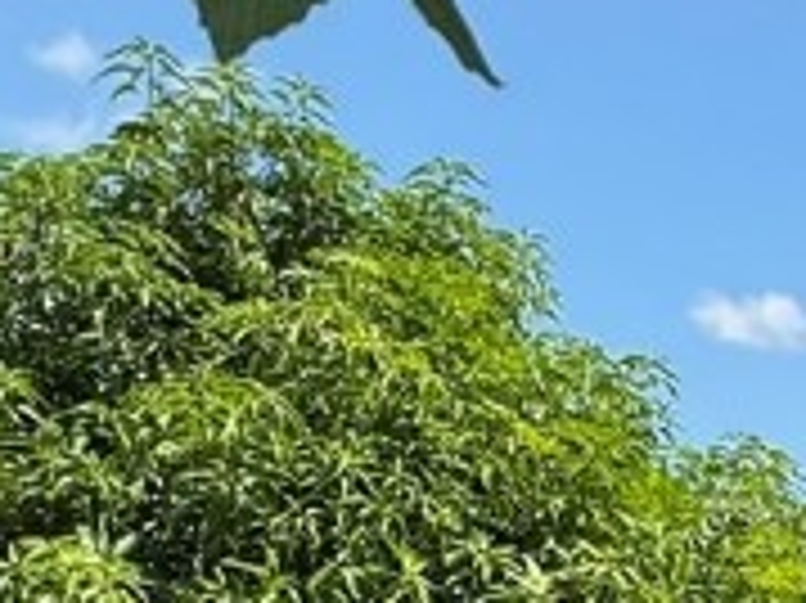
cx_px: 680
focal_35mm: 80
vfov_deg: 16.9
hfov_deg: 23.9
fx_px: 1861
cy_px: 864
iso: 50
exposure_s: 1/1395
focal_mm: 2.22
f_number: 2.2
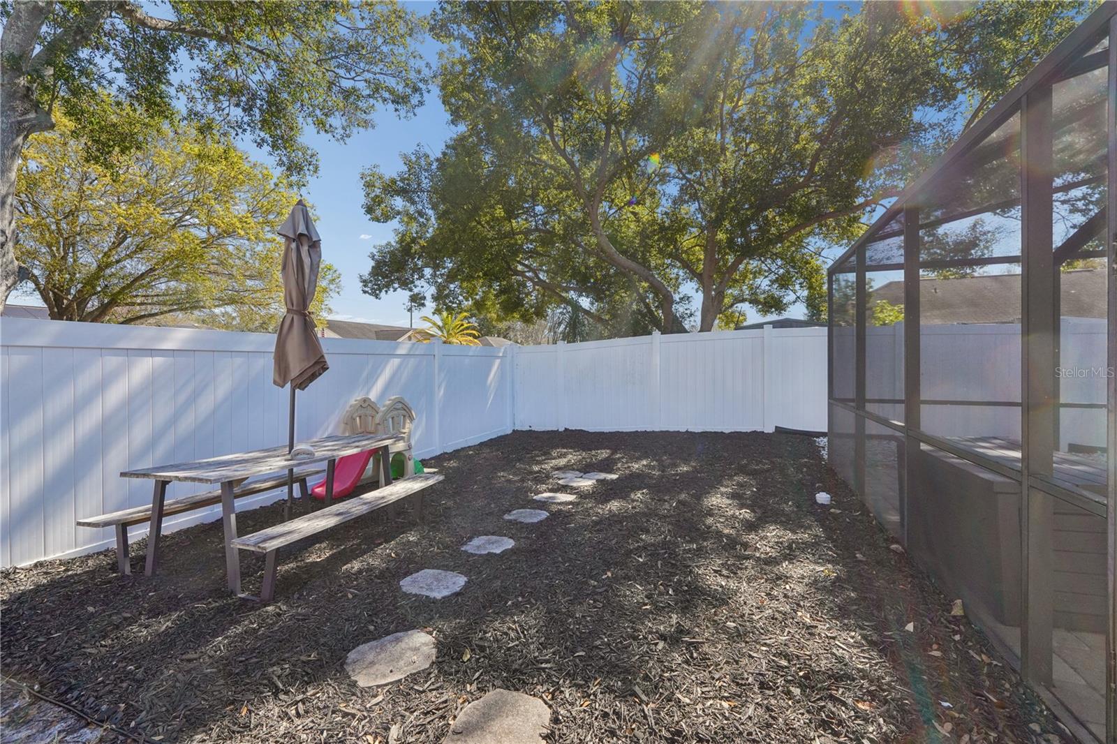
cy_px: 372
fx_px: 465
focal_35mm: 15
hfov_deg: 100.4
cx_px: 558
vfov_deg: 77.3
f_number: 8
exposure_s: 1/320
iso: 400
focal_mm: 10
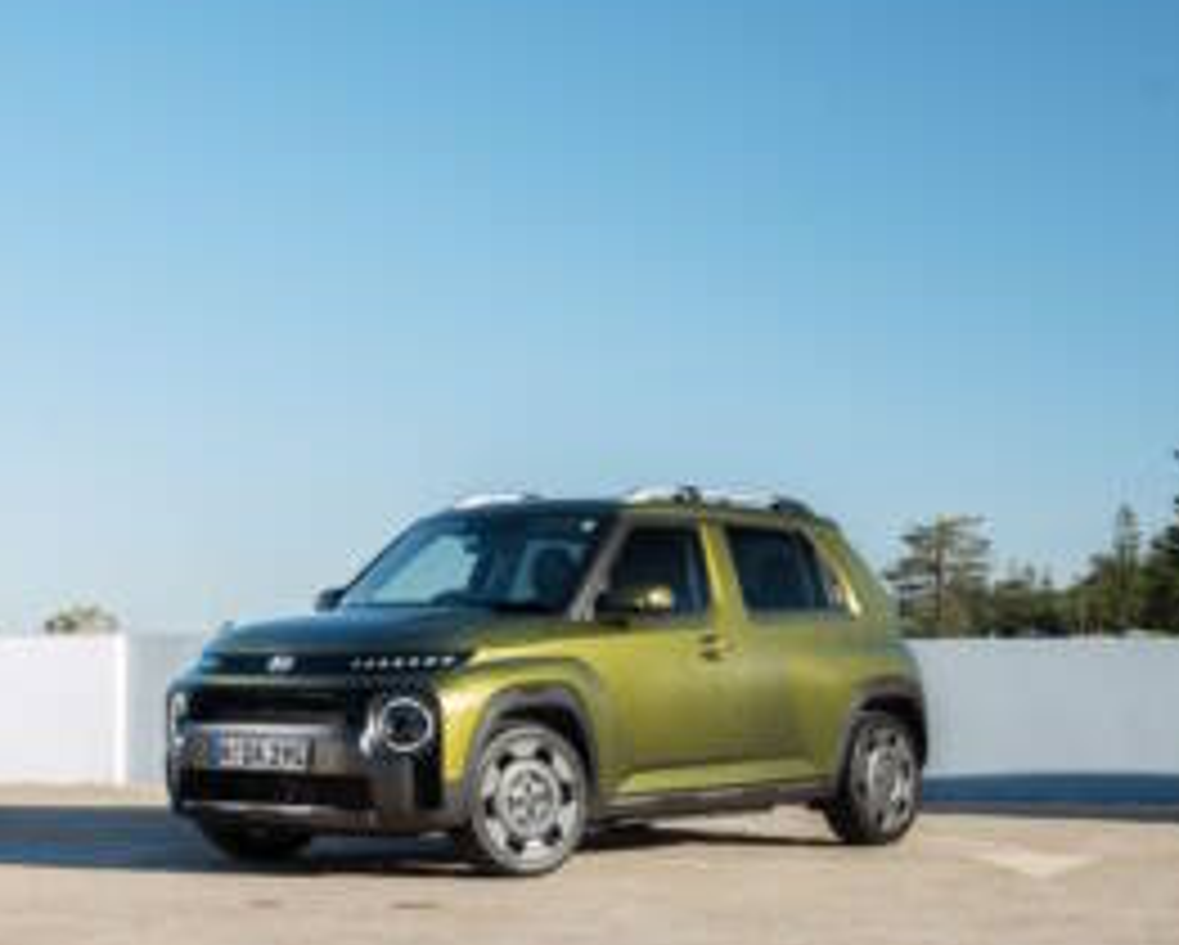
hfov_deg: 24.0
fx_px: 2759
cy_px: 612
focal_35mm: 79
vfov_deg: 19.4
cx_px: 387
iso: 100
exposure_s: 1/80
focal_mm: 49
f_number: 6.3
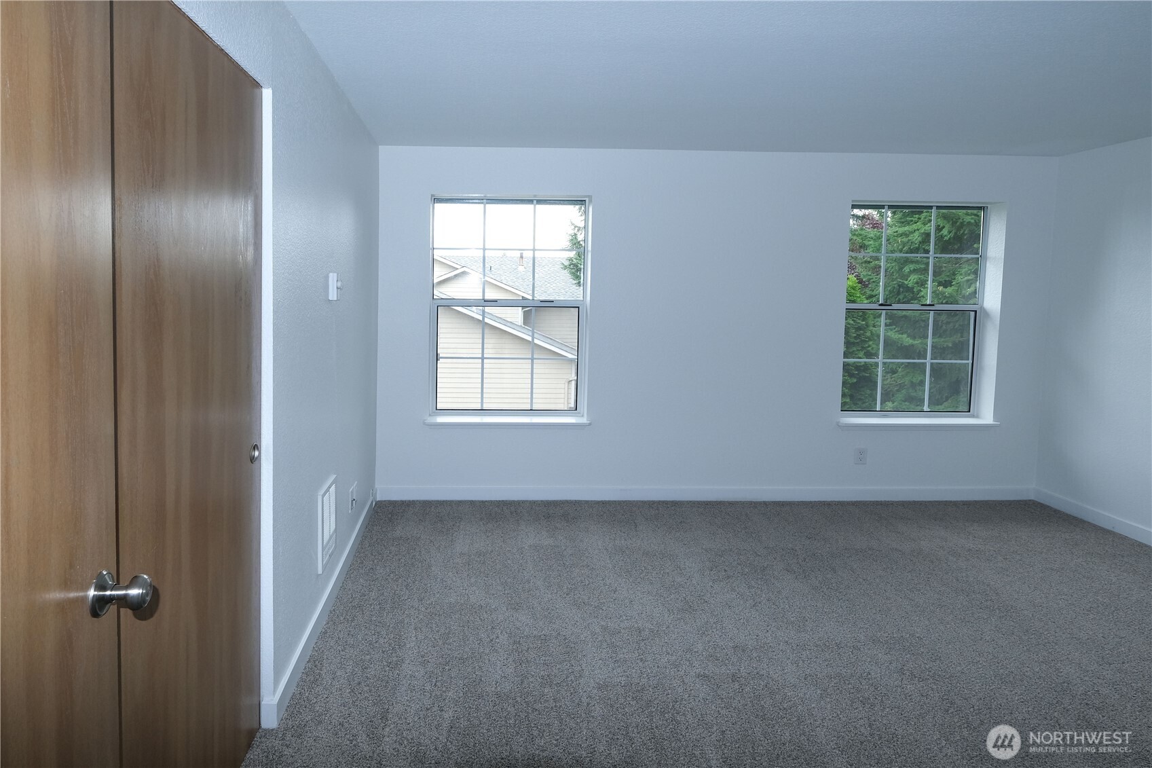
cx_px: 576
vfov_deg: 77.3
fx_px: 480
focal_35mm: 15
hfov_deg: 100.4
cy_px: 384
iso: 500
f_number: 7.1
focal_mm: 10
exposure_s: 1/60
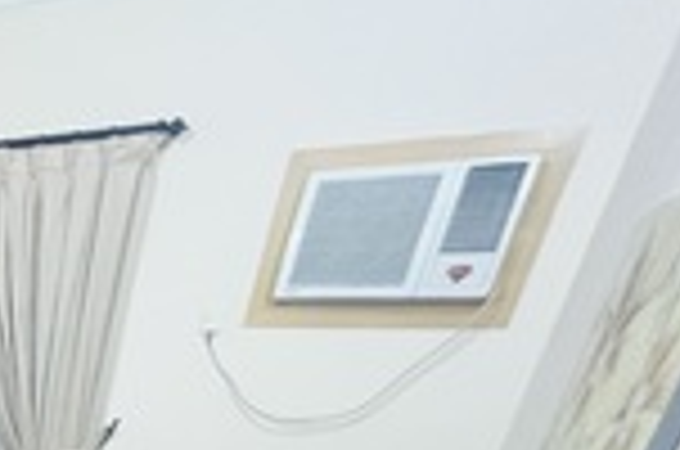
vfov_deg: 23.3
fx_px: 773
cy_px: 736
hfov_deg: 30.5
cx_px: -299
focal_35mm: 41
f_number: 1.8
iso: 800
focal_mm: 1.57
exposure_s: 1/34
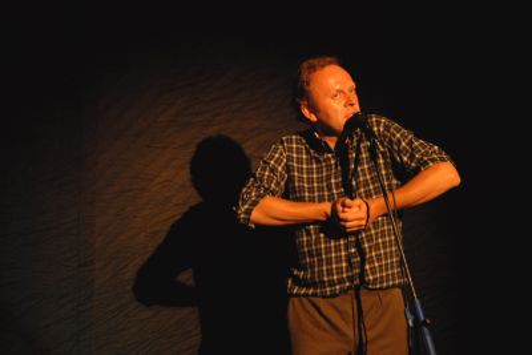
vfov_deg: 13.1
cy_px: 178
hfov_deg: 19.4
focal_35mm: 105
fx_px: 1552
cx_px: 266
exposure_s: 1/15
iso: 800
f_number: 4.5
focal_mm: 70
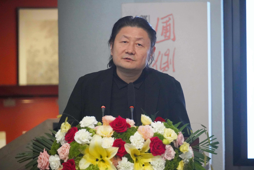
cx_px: 127
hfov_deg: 10.2
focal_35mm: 202
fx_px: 1429
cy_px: 85
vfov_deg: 6.8
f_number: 5.6
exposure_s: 1/160
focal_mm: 135
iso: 6400
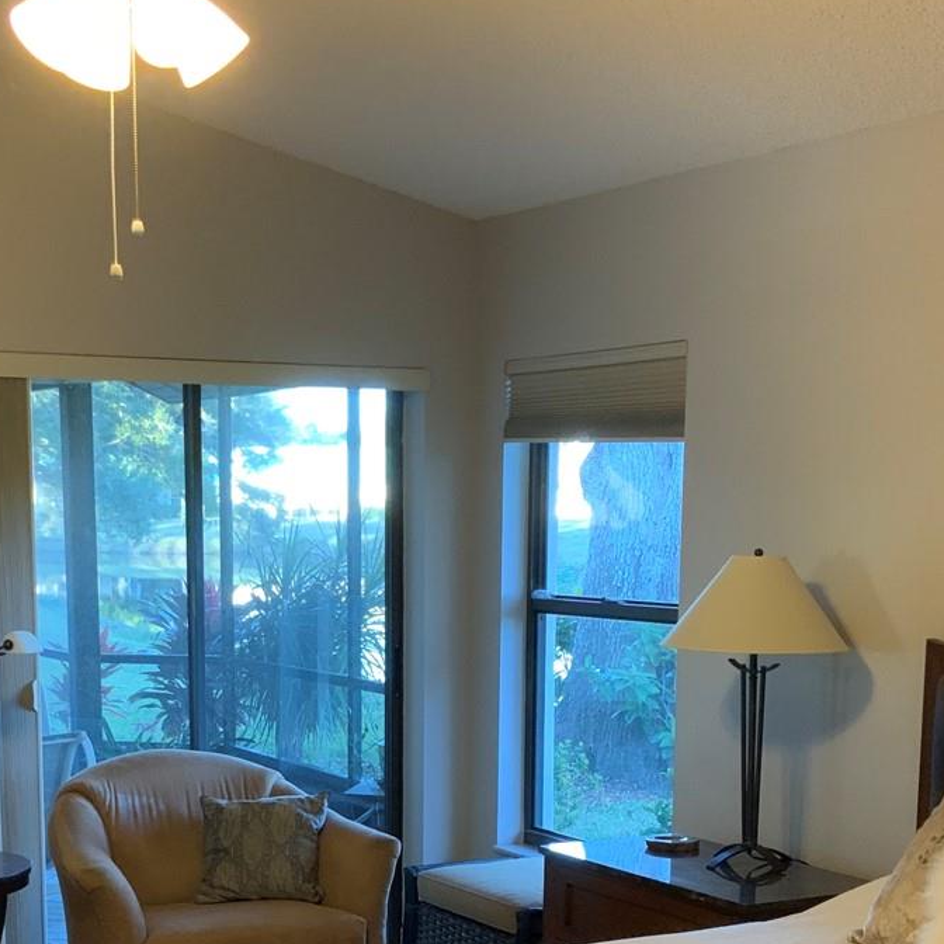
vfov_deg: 27.4
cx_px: 362
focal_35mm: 61
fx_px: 1882
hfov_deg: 28.1
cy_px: 802
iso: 125
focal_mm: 3
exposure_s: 1/60
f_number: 1.8
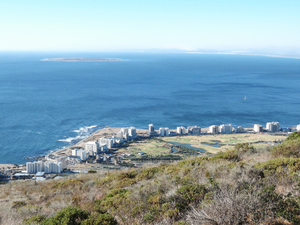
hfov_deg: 35.5
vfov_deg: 27.0
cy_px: 106
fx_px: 468
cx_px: 143
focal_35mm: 54
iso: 100
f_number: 5.6
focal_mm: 10.7
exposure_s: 1/200
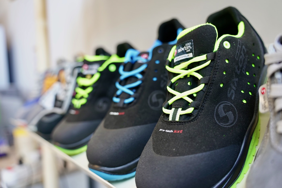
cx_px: 141
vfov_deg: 43.6
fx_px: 235
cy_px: 94
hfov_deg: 61.9
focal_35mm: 30
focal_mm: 30
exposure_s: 1/160
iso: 500
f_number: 2.8
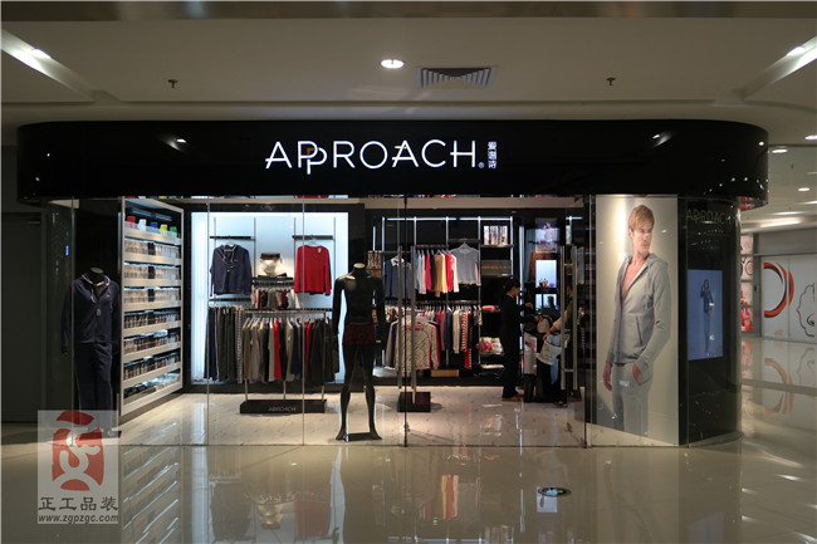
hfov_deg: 61.9
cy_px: 272
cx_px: 408
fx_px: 681
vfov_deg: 43.6
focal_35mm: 30
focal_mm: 20
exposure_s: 1/60
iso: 200
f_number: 3.5
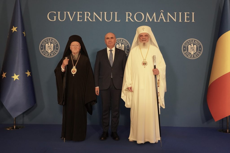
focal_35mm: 30
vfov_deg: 43.6
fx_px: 192
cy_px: 76
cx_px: 115
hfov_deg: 61.9
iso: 5000
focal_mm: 30
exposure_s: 1/160
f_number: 4
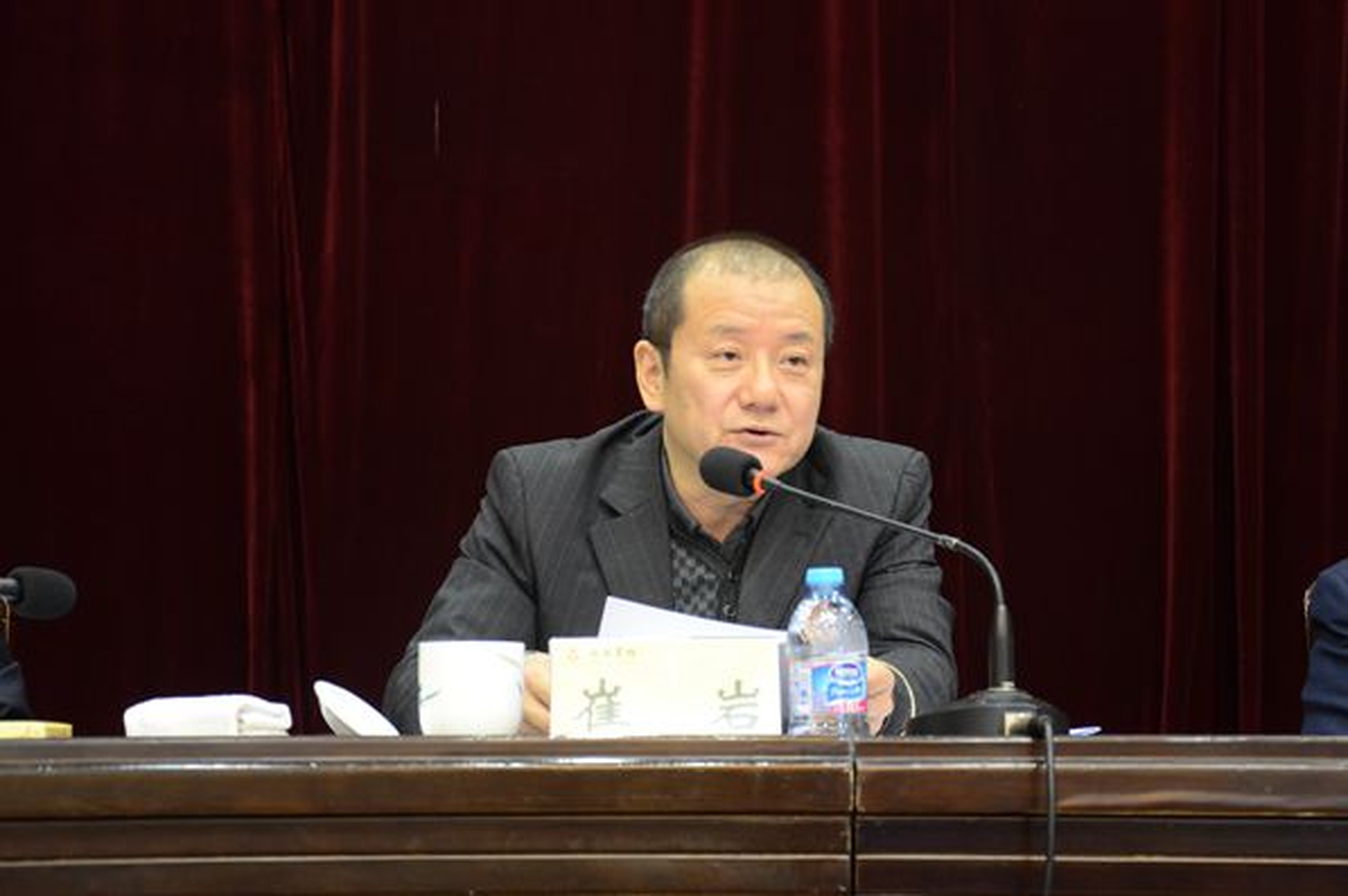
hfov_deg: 29.9
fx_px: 2525
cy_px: 448
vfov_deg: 20.1
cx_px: 674
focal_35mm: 68
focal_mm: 45
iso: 1250
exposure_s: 1/15
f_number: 4.8
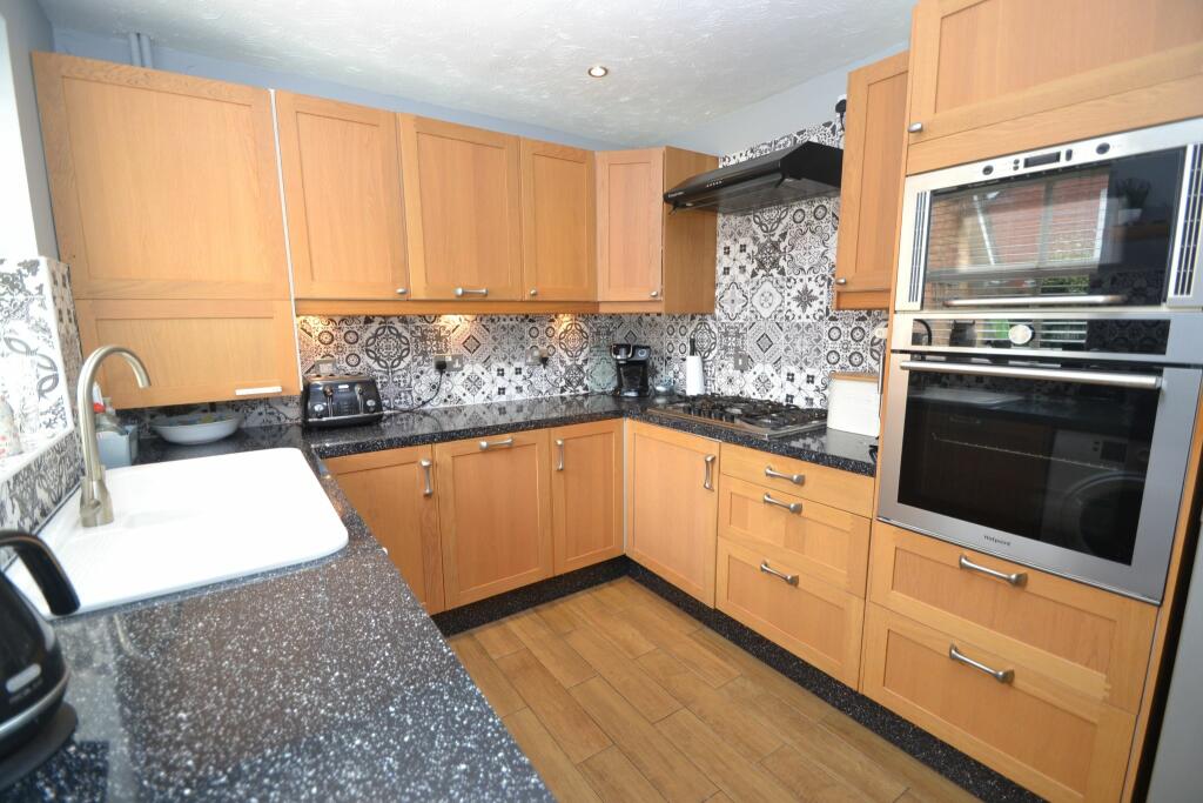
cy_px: 402
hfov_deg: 100.4
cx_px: 602
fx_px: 501
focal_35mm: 15
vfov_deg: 77.3
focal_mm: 10
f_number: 3.5
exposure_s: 1/60
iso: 400
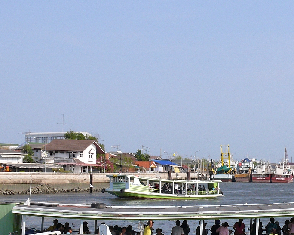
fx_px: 731
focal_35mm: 84
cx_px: 192
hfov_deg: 22.7
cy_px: 191
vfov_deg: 18.1
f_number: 7.1
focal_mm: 9.6
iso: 200
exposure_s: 1/640
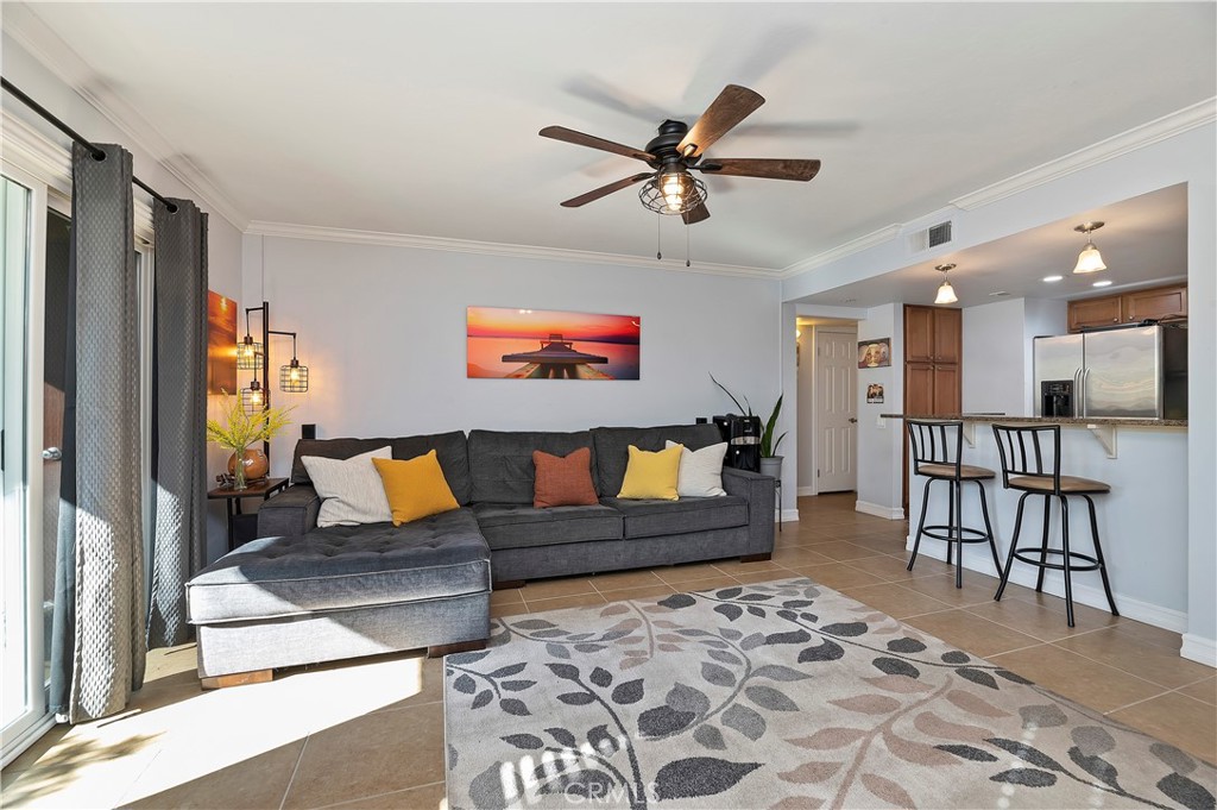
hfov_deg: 104.3
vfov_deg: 81.1
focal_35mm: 14
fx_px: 473
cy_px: 405
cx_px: 608
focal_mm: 14
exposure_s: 1/15
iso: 500
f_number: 10
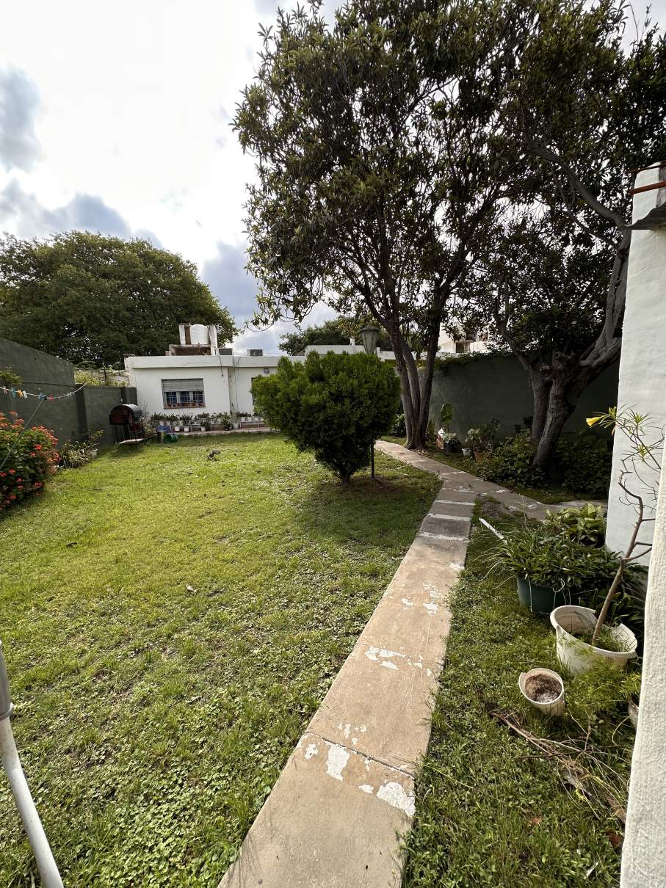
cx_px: 333
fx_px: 359
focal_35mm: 14
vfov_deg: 102.1
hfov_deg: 85.7
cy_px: 444
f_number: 2.2
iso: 40
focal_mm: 2.22
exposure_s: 1/903
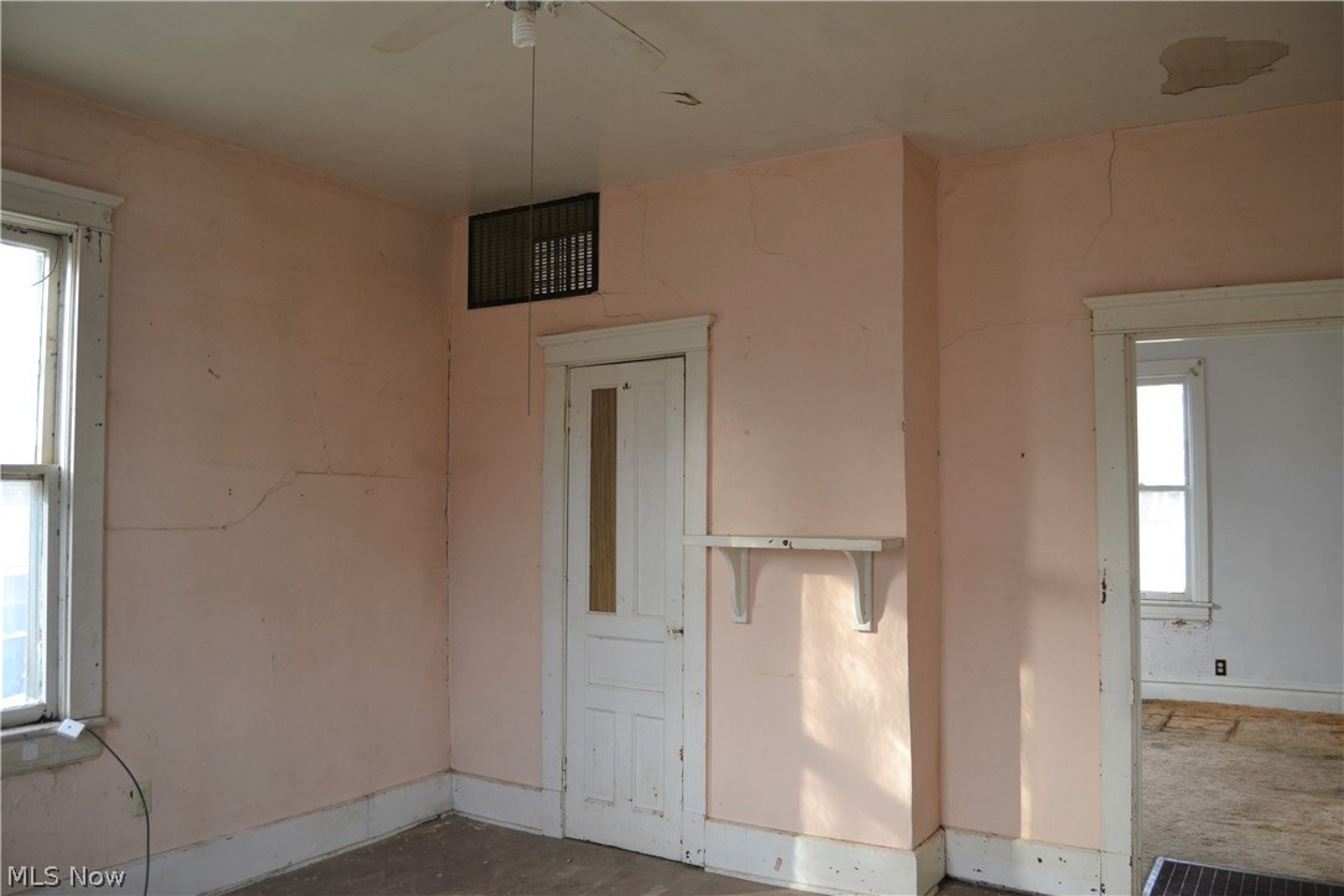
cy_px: 448
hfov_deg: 67.4
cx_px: 672
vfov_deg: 47.9
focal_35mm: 27
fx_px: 1008
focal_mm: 18
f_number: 4
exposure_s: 1/60
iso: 400
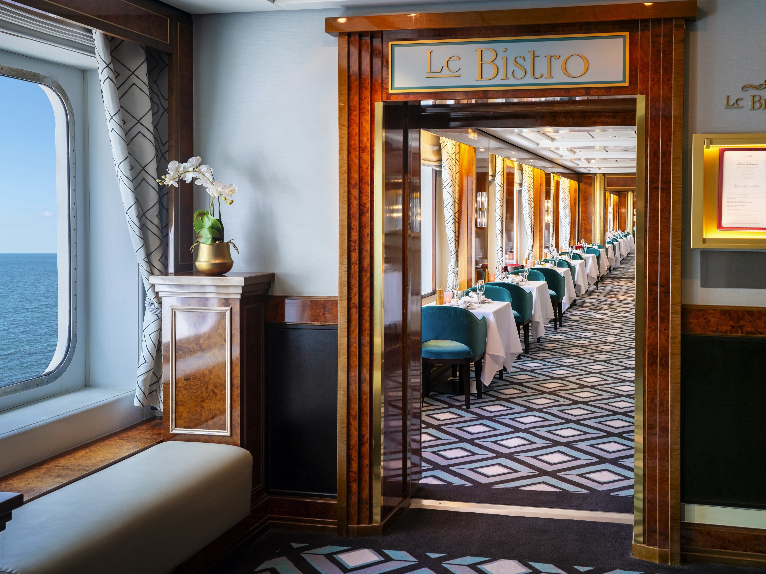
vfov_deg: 36.8
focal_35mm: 39
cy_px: 287
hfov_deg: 47.9
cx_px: 383
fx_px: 863
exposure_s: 1/15
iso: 800
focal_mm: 48.8
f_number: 8
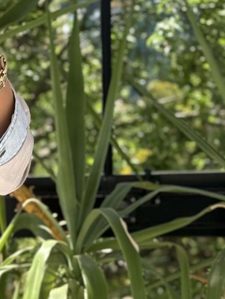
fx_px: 1317
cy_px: 190
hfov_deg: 9.5
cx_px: -99
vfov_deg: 13.0
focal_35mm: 152
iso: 100
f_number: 1.78
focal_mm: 6.76
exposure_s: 1/549
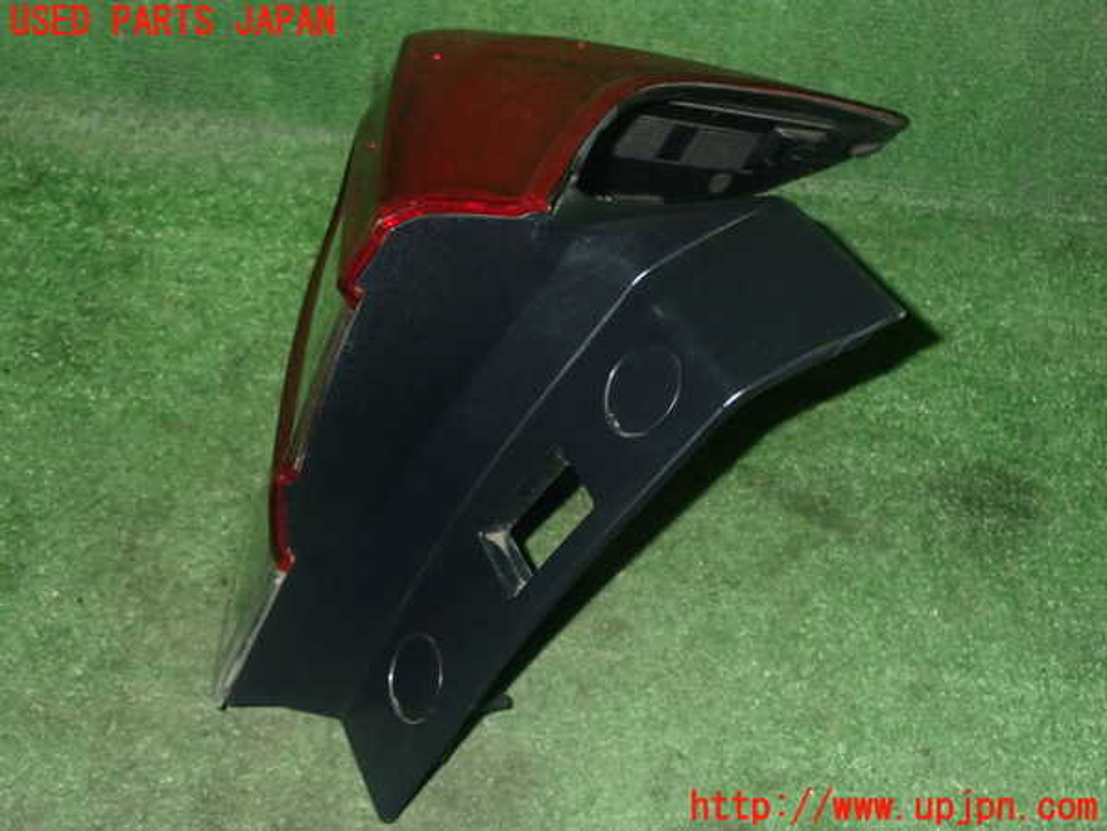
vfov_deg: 30.9
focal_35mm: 47
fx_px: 1503
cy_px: 416
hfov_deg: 40.4
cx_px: 554
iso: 1000
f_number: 9
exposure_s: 1/50
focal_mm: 8.4
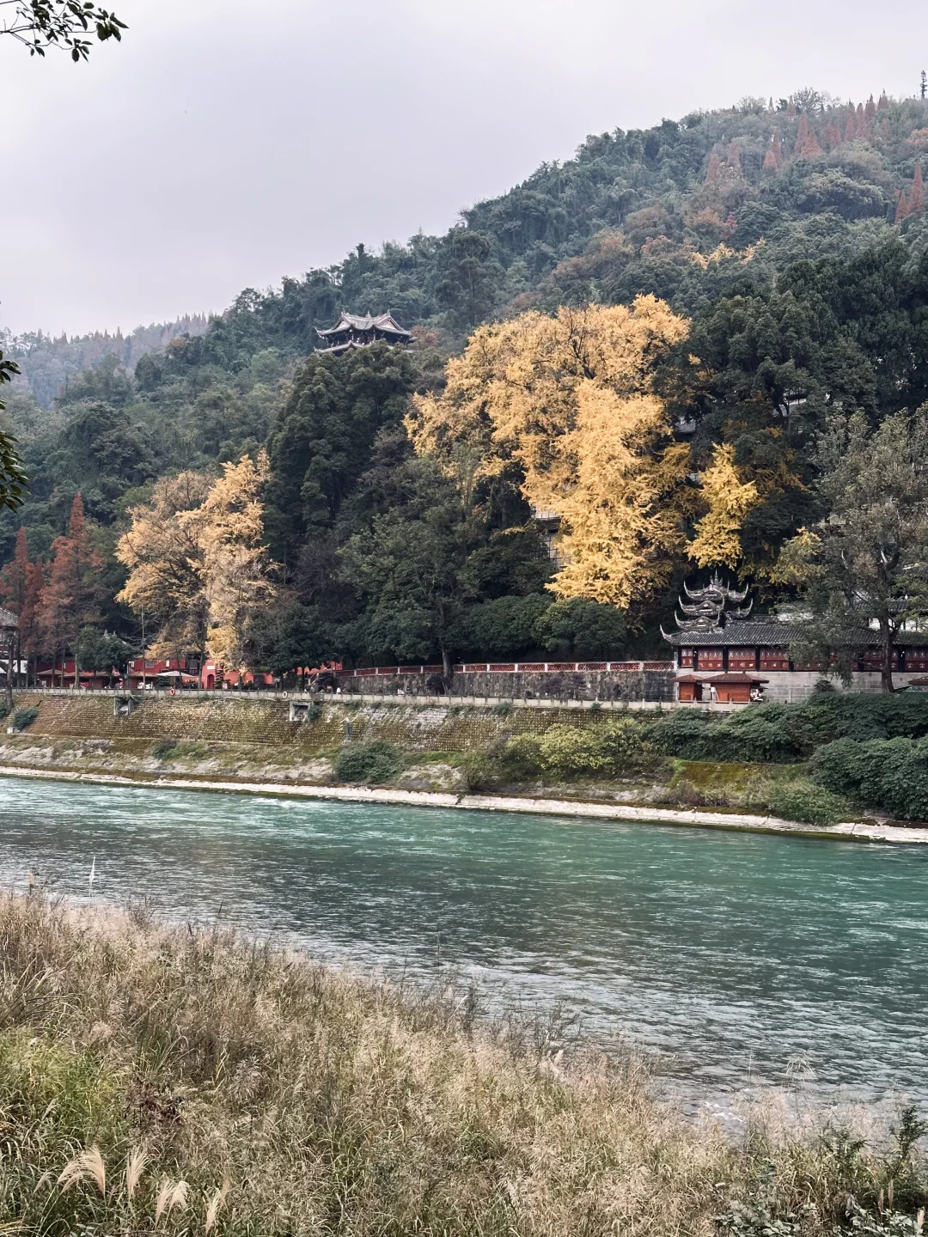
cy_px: 618
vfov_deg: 39.7
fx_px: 1716
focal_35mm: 48
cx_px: 464
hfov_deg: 30.3
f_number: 1.78
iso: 80
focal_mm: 6.86
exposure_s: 1/121
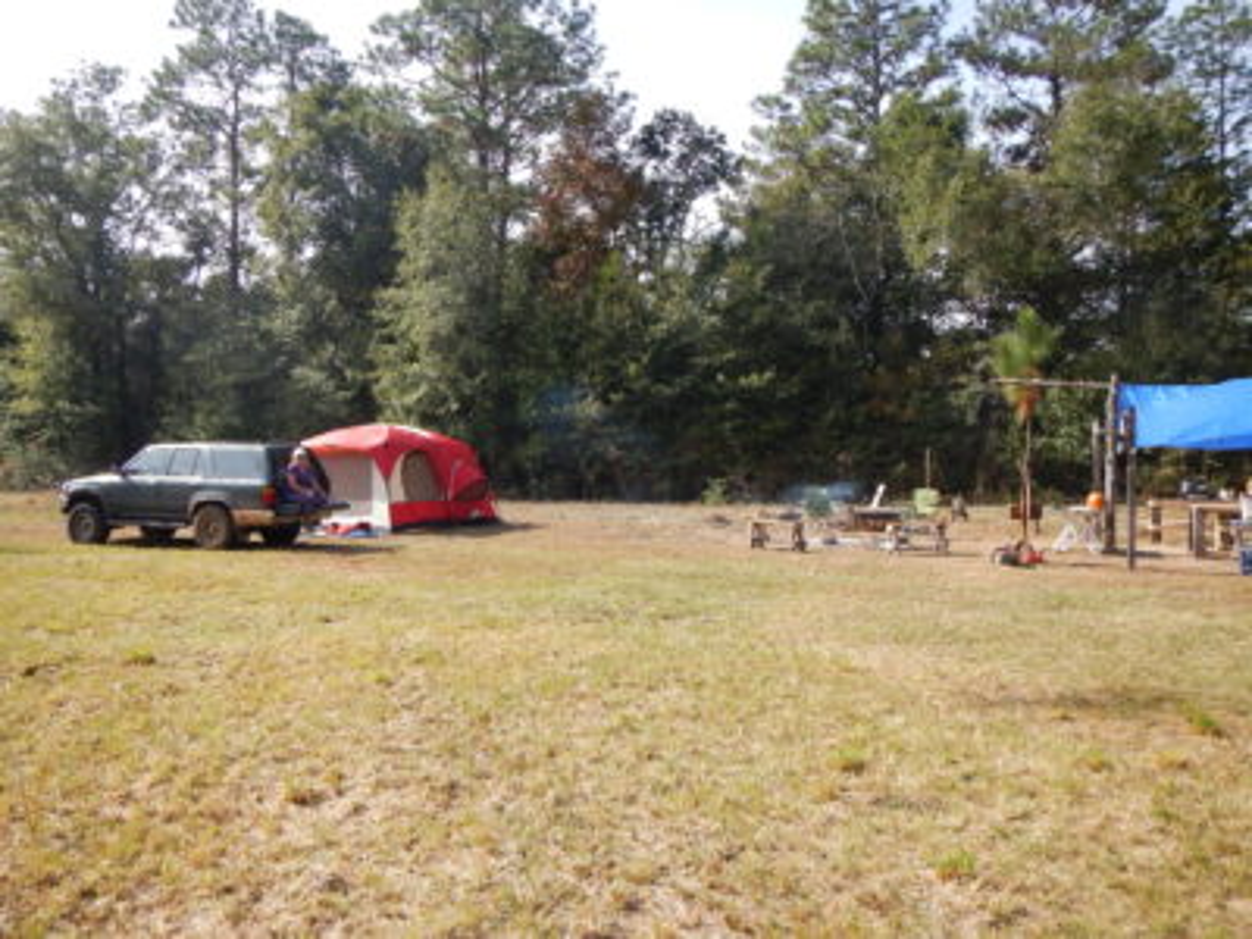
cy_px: 470
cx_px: 626
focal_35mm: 28
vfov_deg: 49.7
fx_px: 1013
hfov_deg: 63.4
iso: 125
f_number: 3.9
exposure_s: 1/400
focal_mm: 5
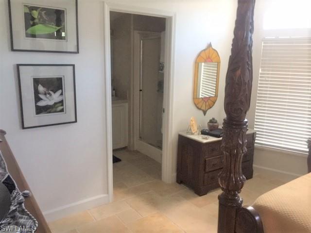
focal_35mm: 29
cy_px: 116
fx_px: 261
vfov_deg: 48.2
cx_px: 156
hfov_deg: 61.7
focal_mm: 4.15
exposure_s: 1/15
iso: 125
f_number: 2.2
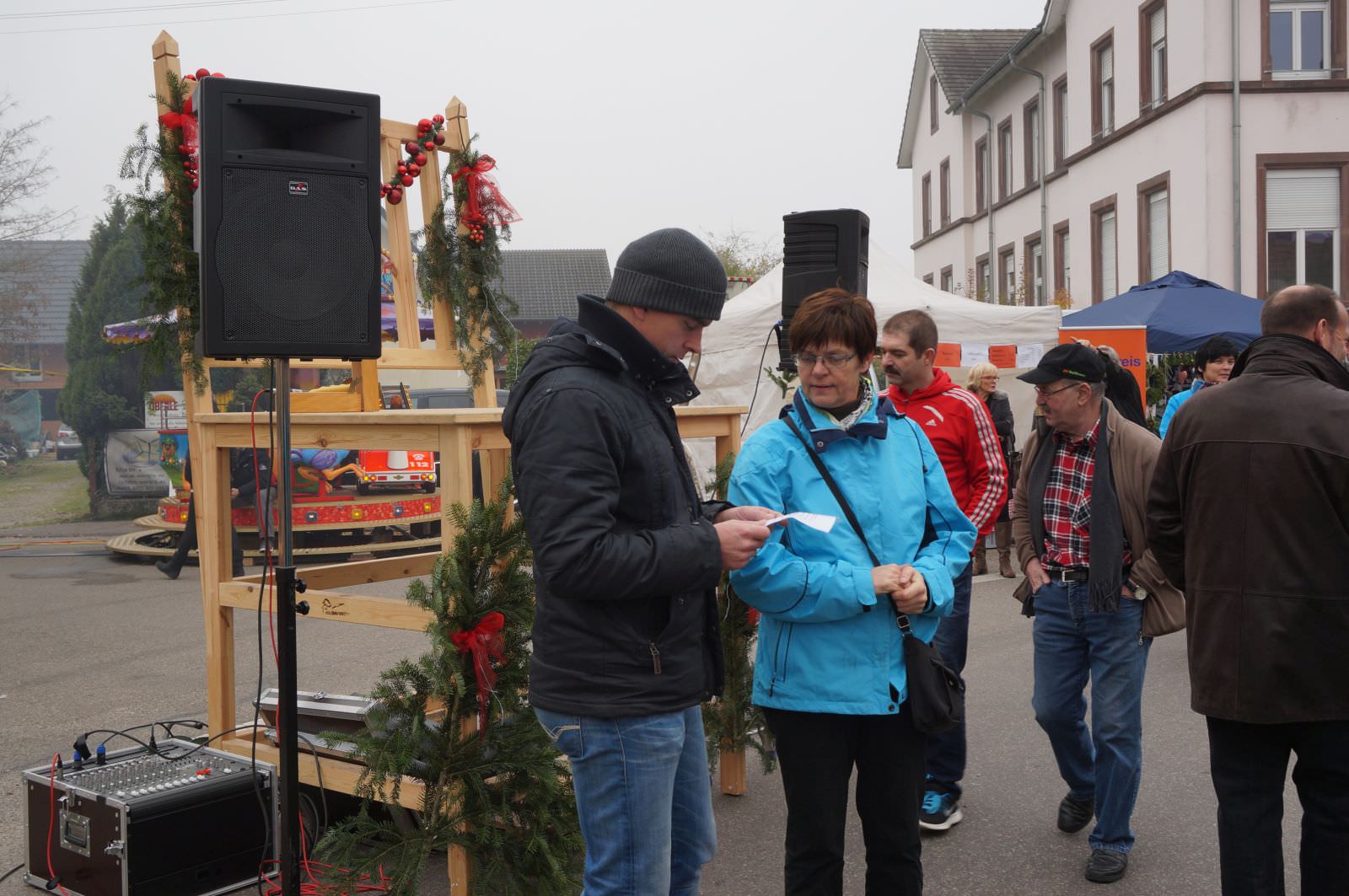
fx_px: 1404
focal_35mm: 38
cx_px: 674
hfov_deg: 51.3
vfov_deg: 35.4
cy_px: 448
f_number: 8
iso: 200
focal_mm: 25
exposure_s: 1/100
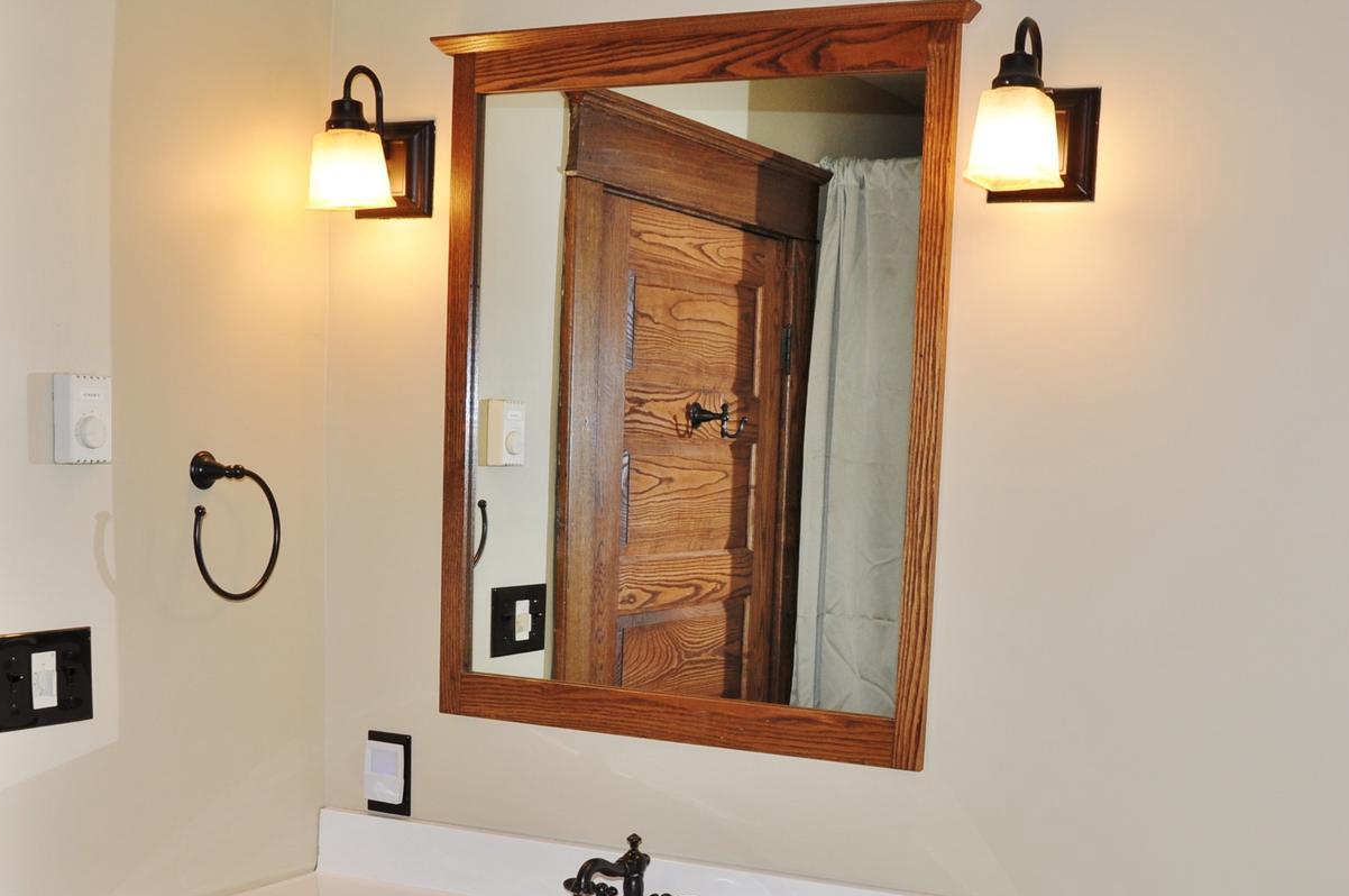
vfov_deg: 28.5
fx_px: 1721
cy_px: 726
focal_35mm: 46
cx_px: 808
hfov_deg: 42.6
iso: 200
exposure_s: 1/60
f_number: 5.6
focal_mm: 18
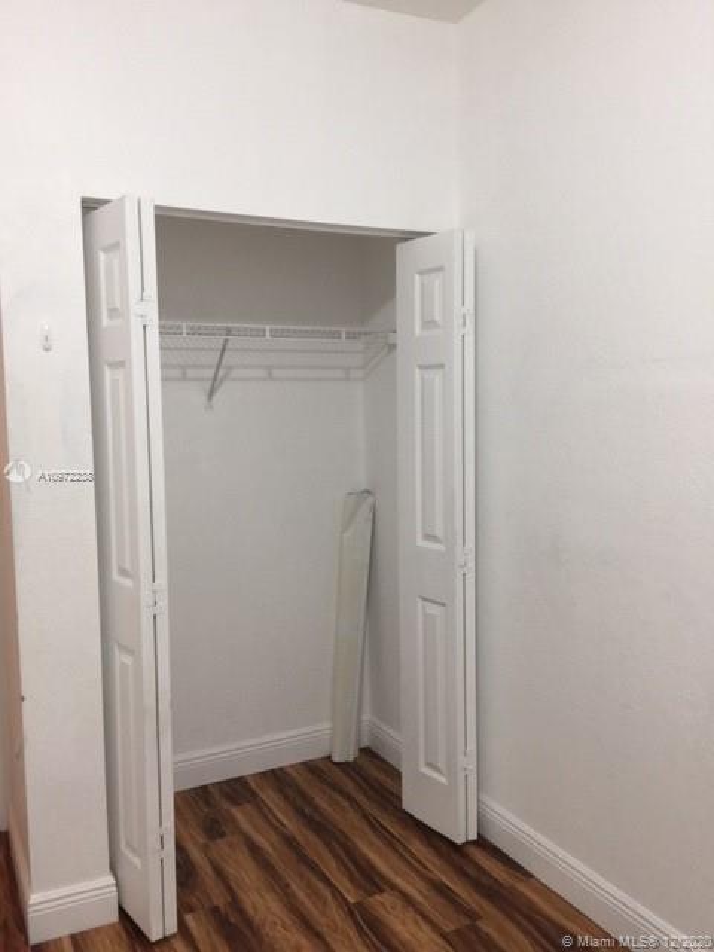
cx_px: 357
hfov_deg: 48.2
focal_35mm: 29
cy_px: 476
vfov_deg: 61.7
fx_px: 798
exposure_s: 1/15
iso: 50
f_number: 2.2
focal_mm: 4.15
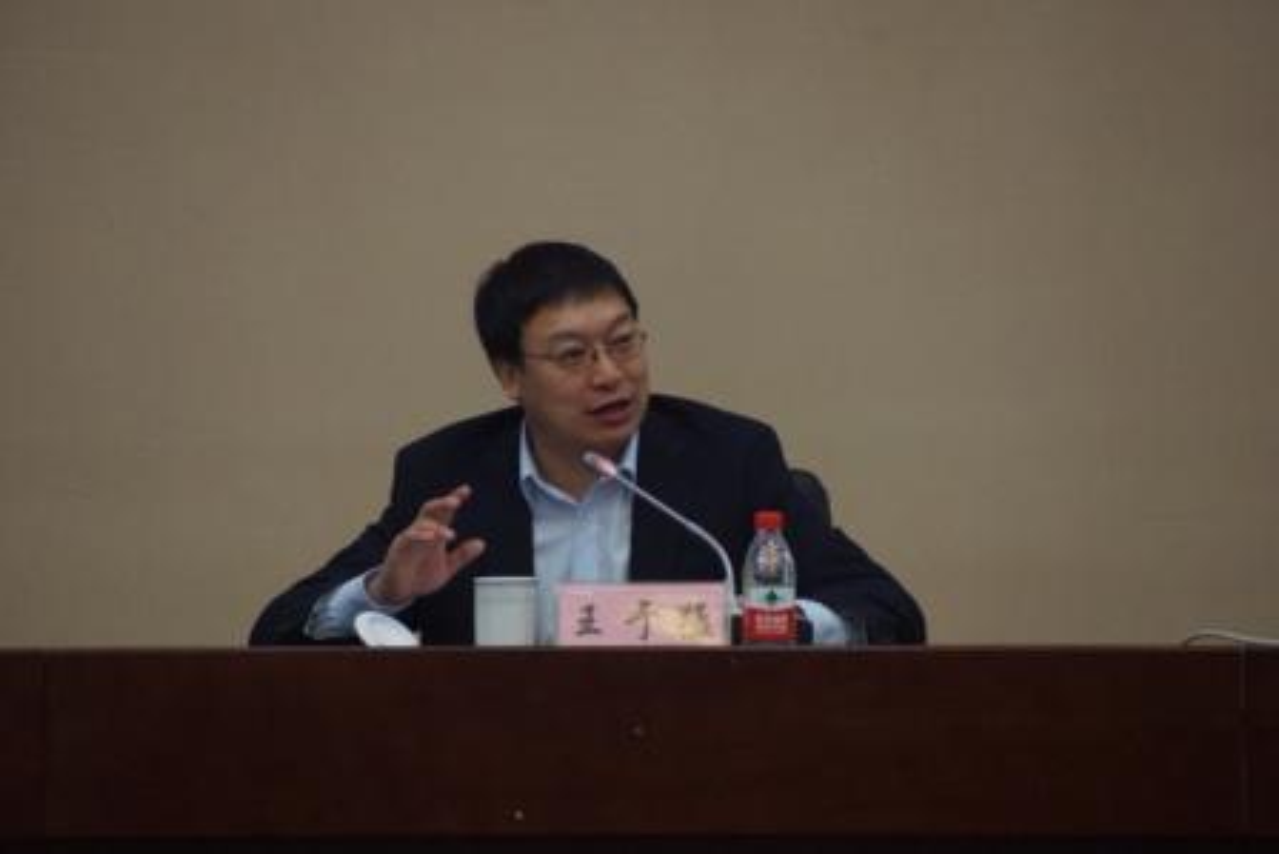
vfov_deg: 3.7
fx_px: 13326
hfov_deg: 5.5
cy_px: 427
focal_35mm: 375
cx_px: 640
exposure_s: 1/30
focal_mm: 250
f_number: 6.3
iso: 1600
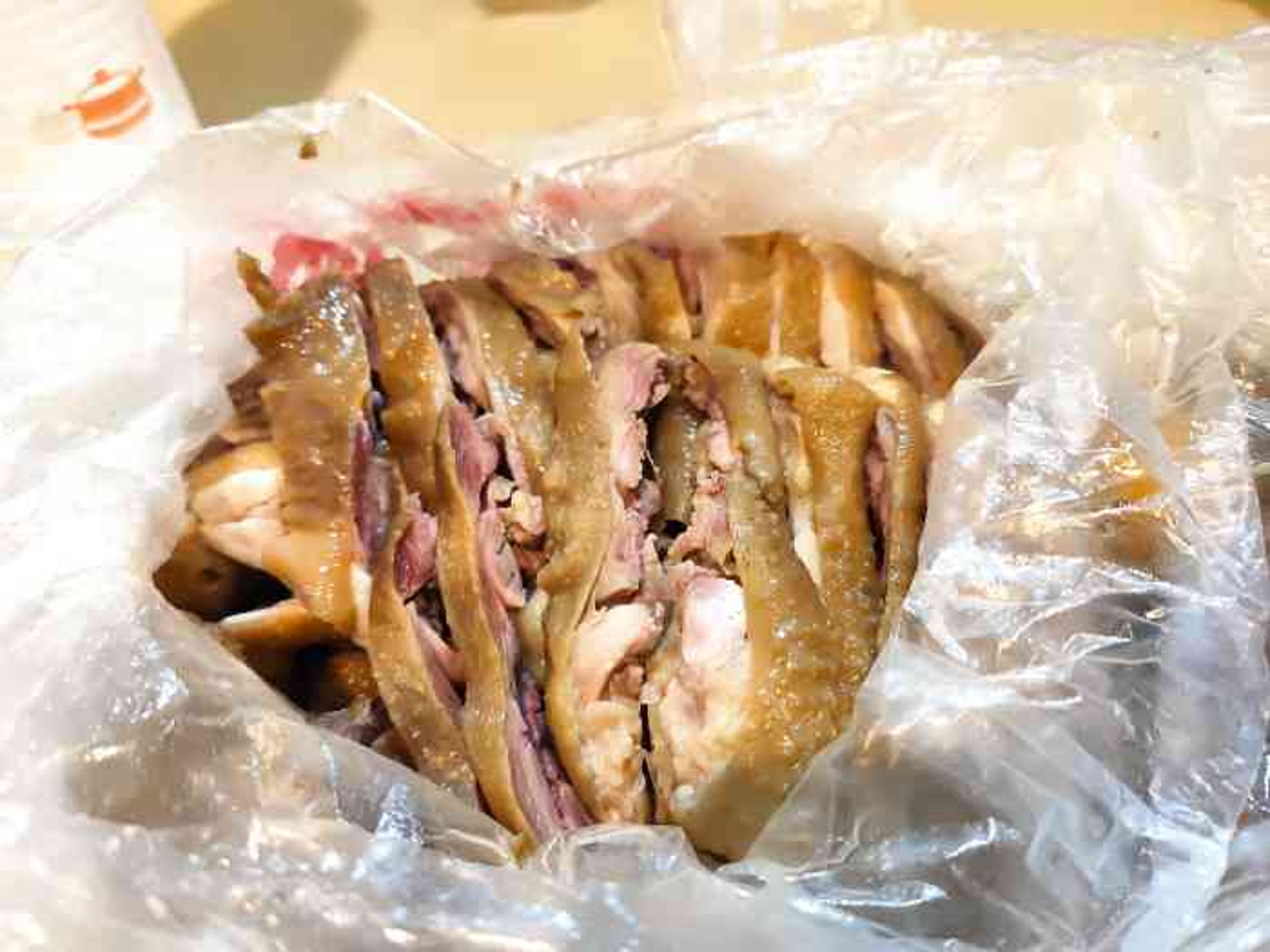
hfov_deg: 67.3
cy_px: 476
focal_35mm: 26
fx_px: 954
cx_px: 635
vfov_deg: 53.1
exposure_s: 1/60.2
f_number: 1.75
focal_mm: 4.77
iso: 2038
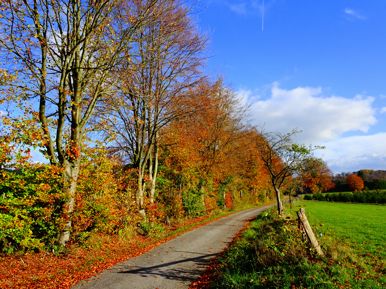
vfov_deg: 45.4
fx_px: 346
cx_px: 193
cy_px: 144
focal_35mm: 31
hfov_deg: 58.4
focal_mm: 5.26
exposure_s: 1/500
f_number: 4
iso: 80
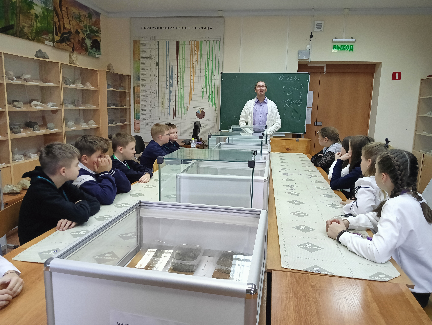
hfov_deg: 65.2
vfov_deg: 51.5
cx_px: 216
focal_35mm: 27
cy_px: 162
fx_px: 337
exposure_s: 1/100
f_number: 1.8
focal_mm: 4.05
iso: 1000
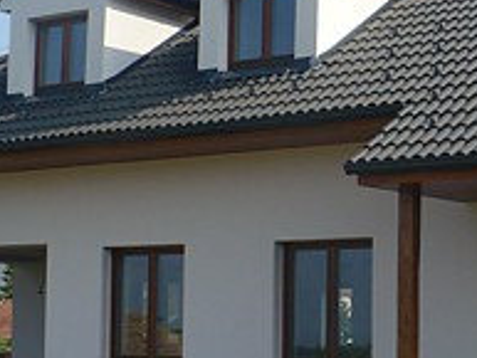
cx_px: 458
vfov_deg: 14.5
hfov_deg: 18.8
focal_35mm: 102
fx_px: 1406
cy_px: 141
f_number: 2.8
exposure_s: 1/800
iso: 100
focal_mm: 6.1
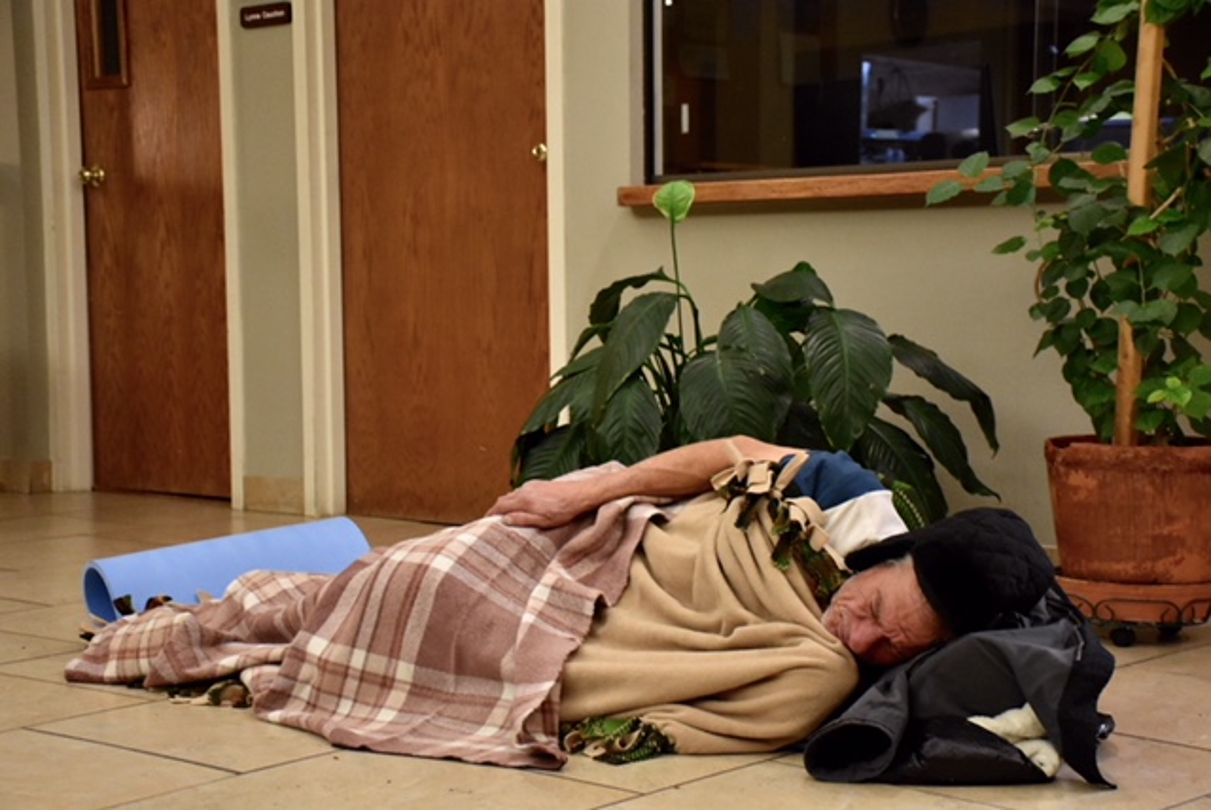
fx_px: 2121
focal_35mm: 63
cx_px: 606
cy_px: 405
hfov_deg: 31.9
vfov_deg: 21.6
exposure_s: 1/60
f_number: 4.5
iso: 5000
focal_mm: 42
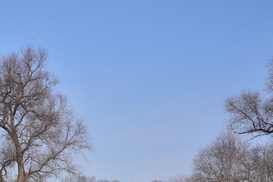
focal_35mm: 146
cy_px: 231
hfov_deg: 13.8
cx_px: -25
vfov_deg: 9.3
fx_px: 1107
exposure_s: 1/125
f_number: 13
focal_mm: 56
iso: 125
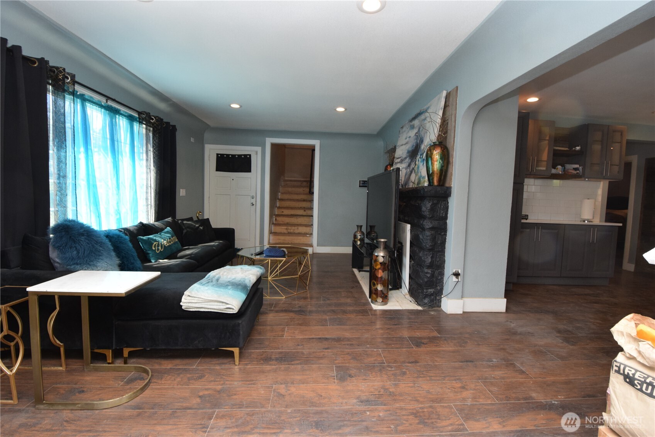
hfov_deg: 100.4
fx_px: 273
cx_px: 328
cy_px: 218
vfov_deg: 77.3
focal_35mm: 15
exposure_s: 1/125
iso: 800
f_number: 5.6
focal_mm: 10
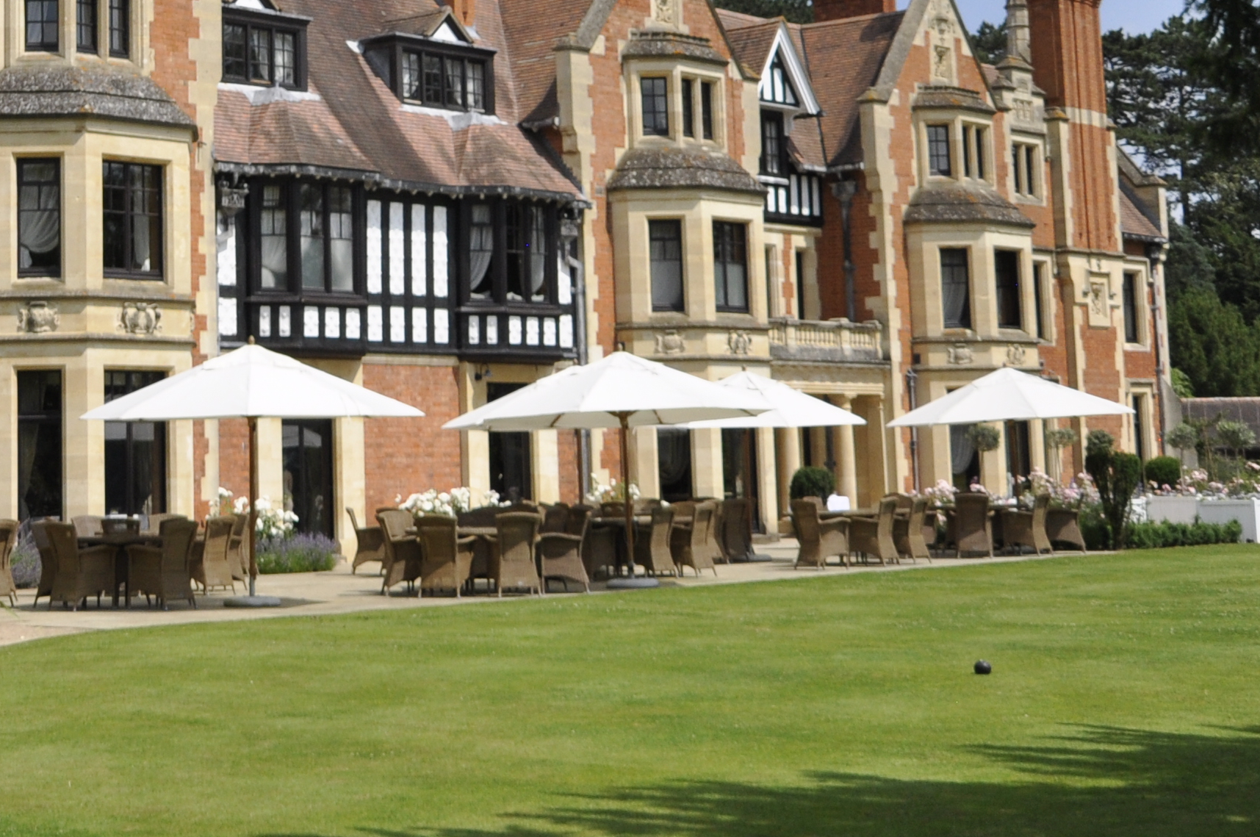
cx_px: 314
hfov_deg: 26.7
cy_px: 73
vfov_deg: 17.8
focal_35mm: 75
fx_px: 2622
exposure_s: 1/2000
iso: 400
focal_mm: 20
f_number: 5.6
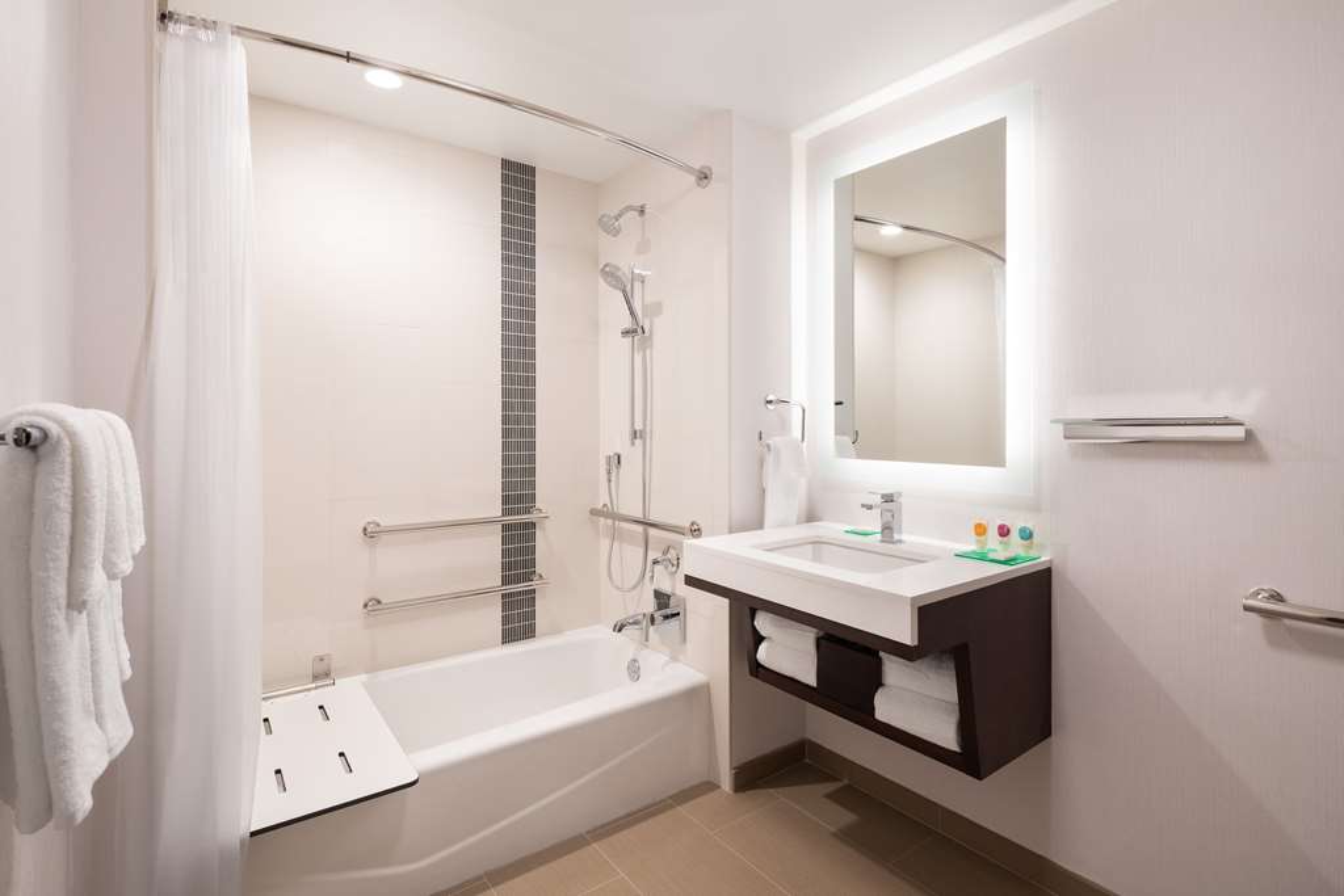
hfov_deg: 93.3
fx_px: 635
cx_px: 672
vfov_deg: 70.5
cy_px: 448
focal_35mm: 17
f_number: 11
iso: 100
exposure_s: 2.5
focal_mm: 17
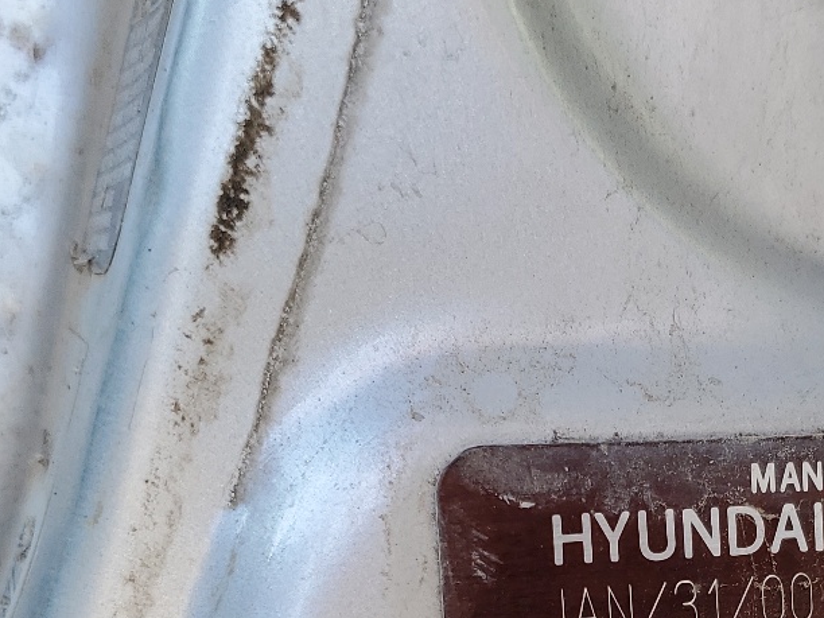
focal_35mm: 68
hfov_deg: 27.9
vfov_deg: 20.3
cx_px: 684
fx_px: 1619
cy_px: 730
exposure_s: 1/270
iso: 50
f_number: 1.5
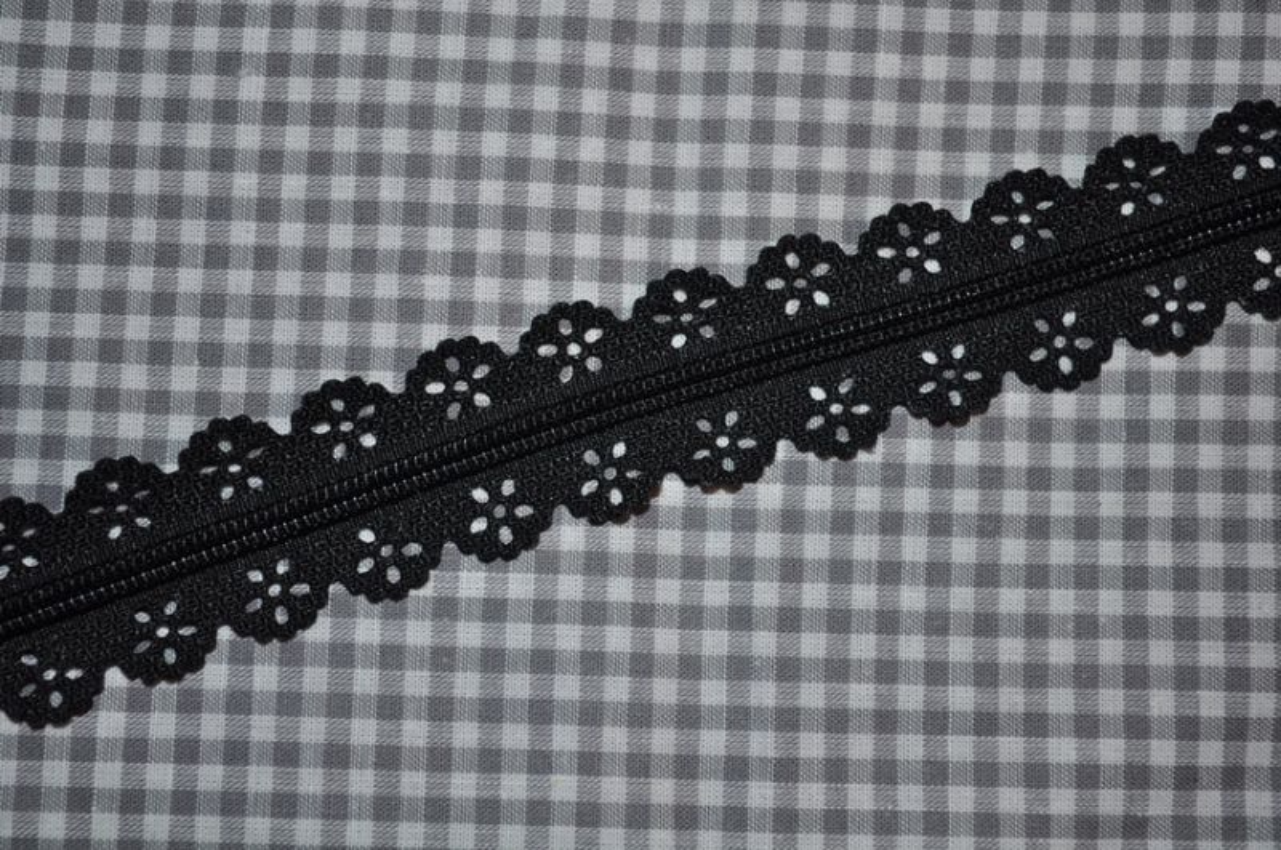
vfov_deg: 20.6
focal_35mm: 66
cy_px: 425
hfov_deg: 30.6
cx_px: 640
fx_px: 2345
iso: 200
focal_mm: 44
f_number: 5.3
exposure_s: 1/60
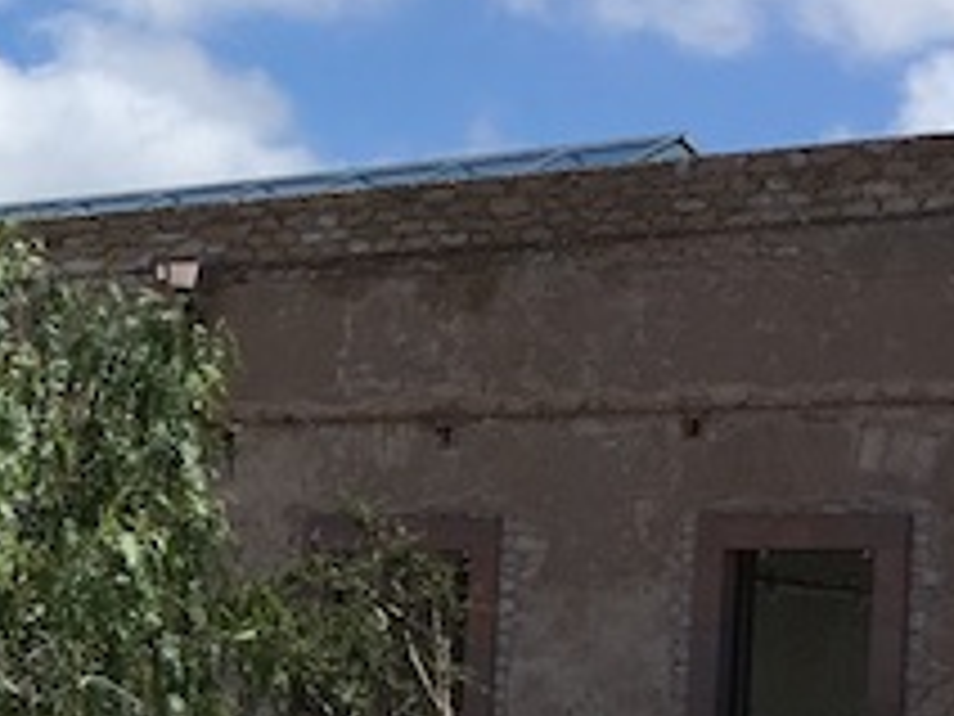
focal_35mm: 140
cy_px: 657
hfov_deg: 12.5
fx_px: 3858
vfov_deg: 10.5
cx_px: -904
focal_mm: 4.15
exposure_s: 1/2653
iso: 25
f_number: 2.2
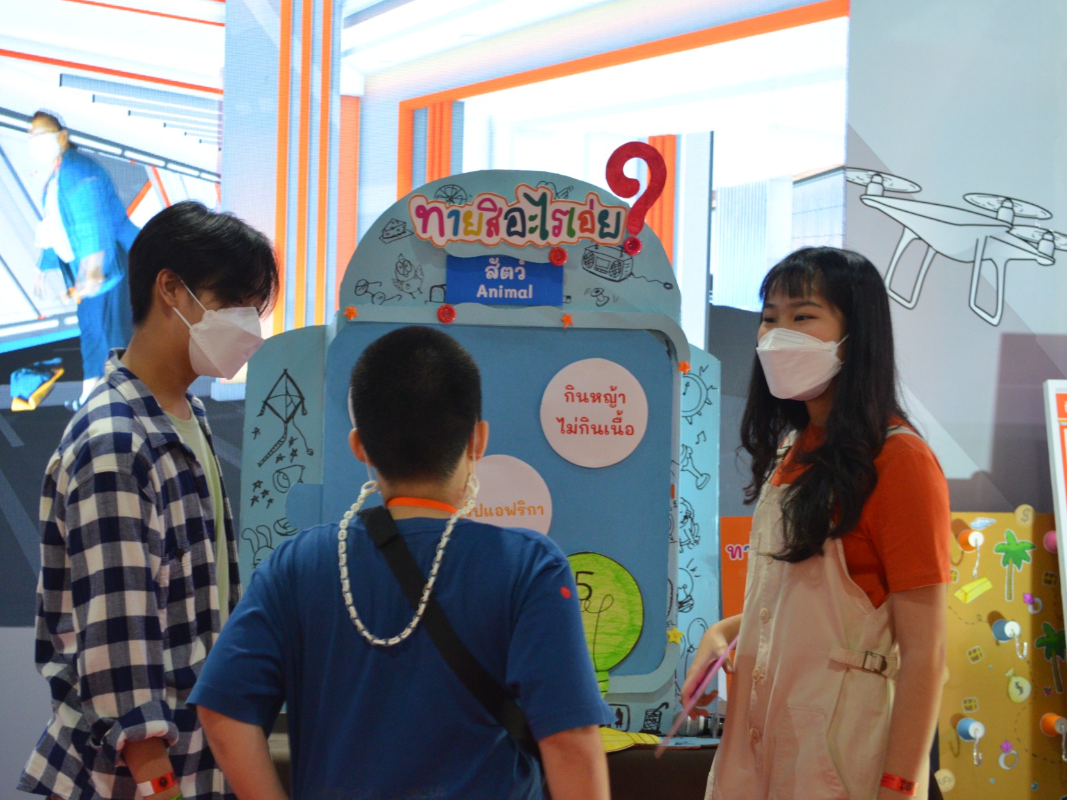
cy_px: 397
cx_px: 502
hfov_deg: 30.7
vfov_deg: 23.3
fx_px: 1942
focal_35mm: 63
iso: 1600
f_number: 5
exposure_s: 1/50
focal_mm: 38
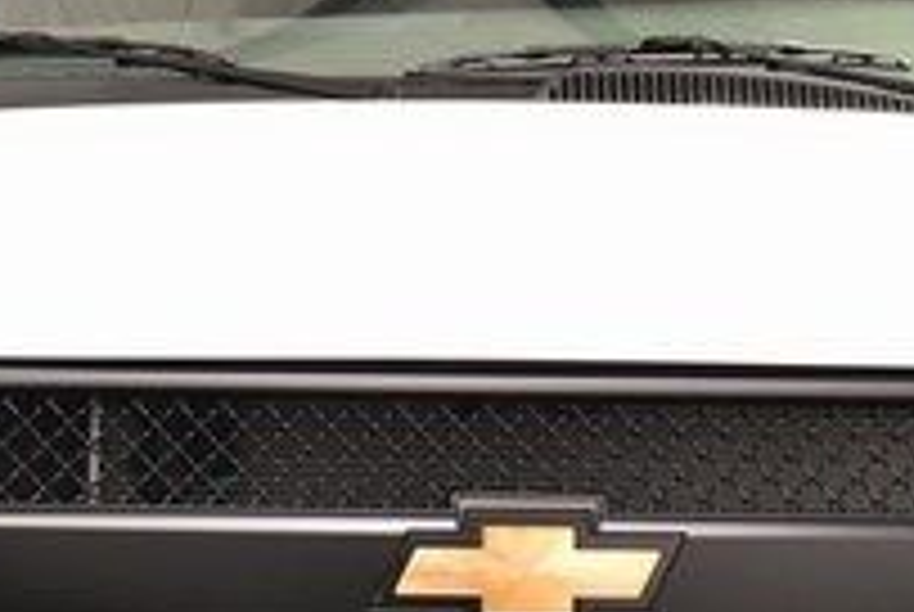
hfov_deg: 16.0
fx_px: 3244
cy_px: 538
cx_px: 527
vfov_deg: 10.7
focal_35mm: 128
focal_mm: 27
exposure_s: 1/60
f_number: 8
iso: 1600
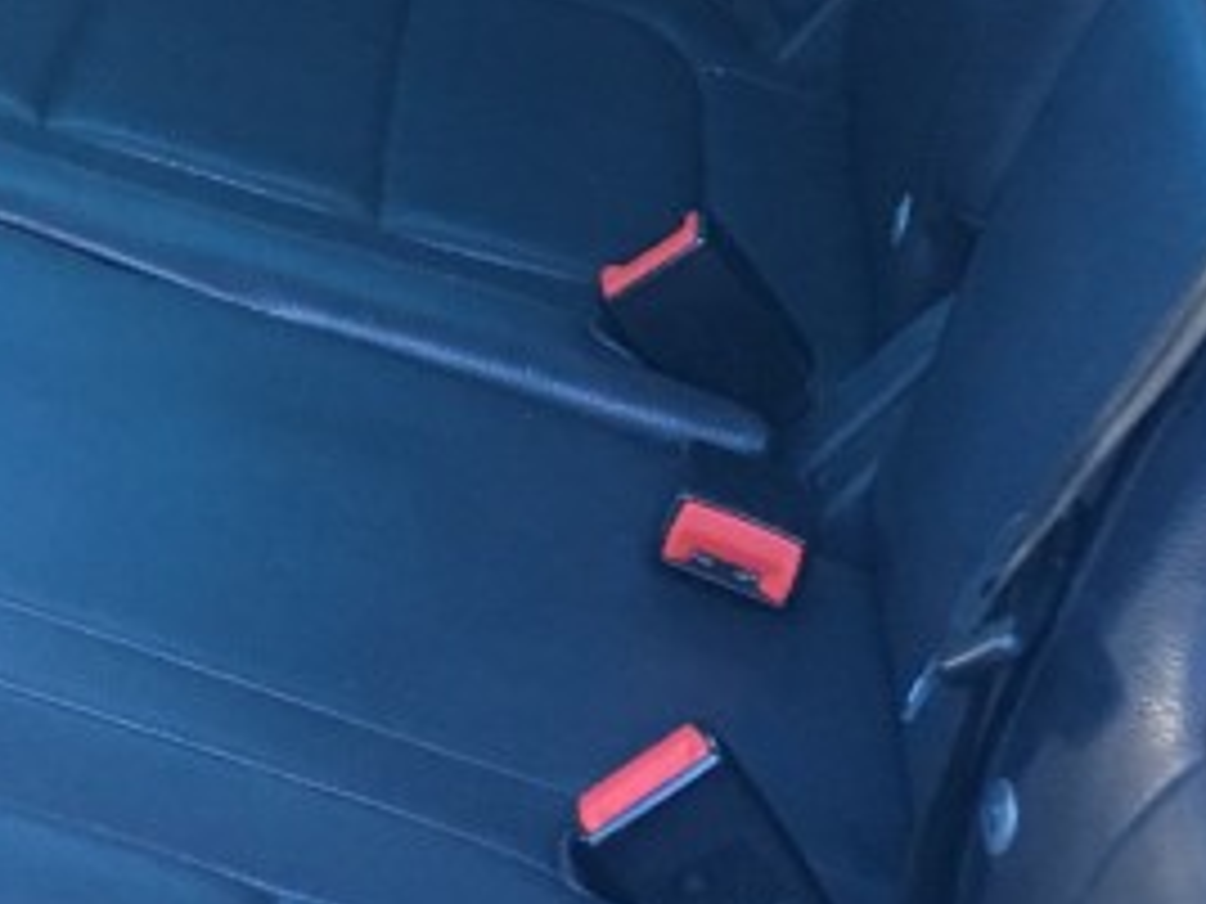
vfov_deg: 13.2
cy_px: -13
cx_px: -58
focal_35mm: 111
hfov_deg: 17.2
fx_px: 3867
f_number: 2.2
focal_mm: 4.15
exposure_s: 1/30
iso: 125
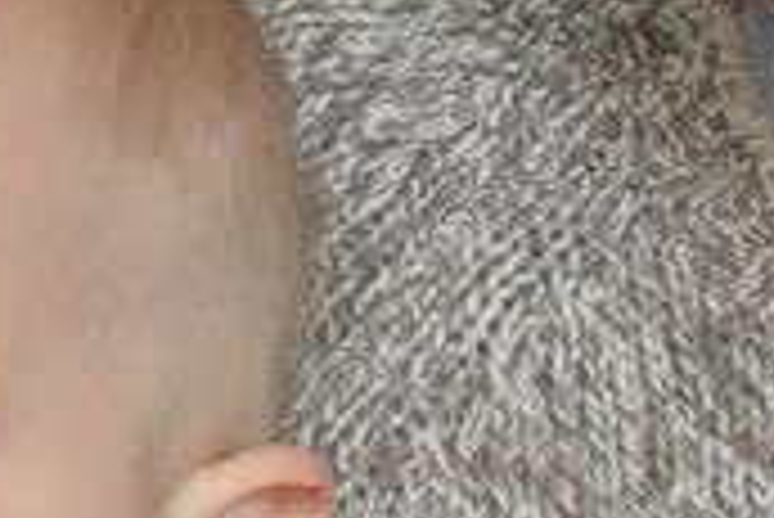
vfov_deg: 3.2
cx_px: 63
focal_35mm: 435
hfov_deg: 4.7
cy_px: -223
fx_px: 9360
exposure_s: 1/500
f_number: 2
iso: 1800
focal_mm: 50
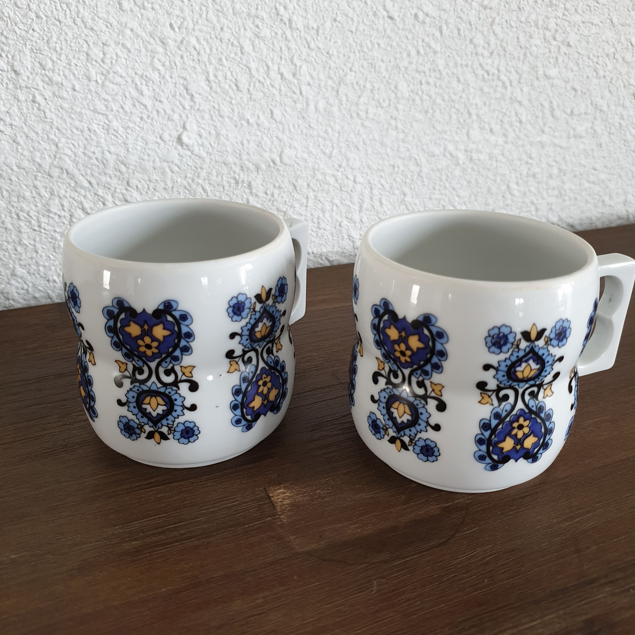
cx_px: 317
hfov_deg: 52.5
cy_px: 323
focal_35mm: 31
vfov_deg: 52.5
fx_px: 643
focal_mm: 4.3
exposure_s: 1/50
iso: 200
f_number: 1.5
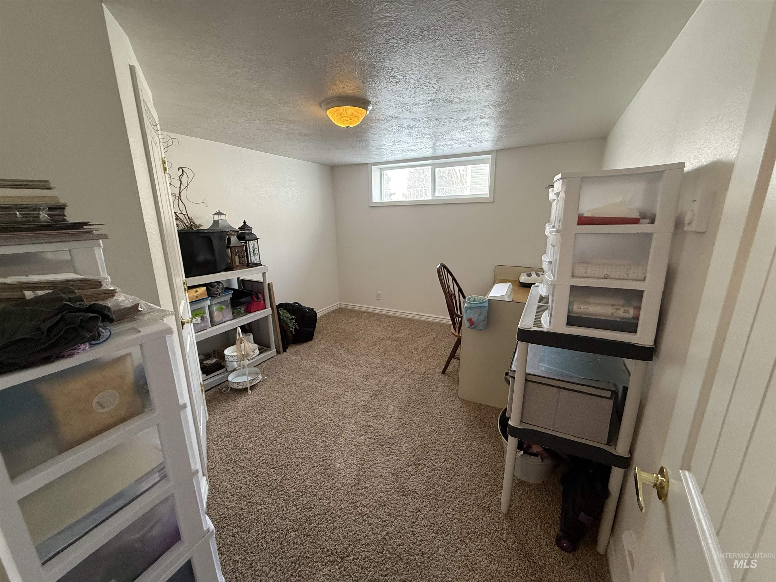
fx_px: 314
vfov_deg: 85.7
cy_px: 291
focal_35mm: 14
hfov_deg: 102.1
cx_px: 388
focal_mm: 2.22
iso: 400
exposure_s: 1/60
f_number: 2.2
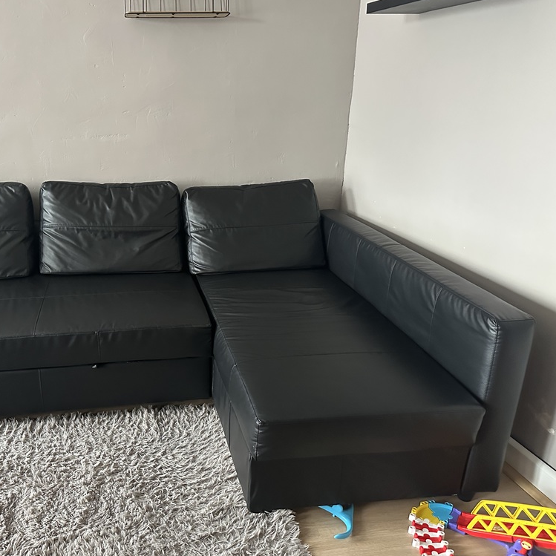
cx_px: 180
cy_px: 277
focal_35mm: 29
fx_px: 527
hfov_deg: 54.4
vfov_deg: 55.6
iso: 1000
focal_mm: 6.86
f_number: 1.78
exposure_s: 1/44
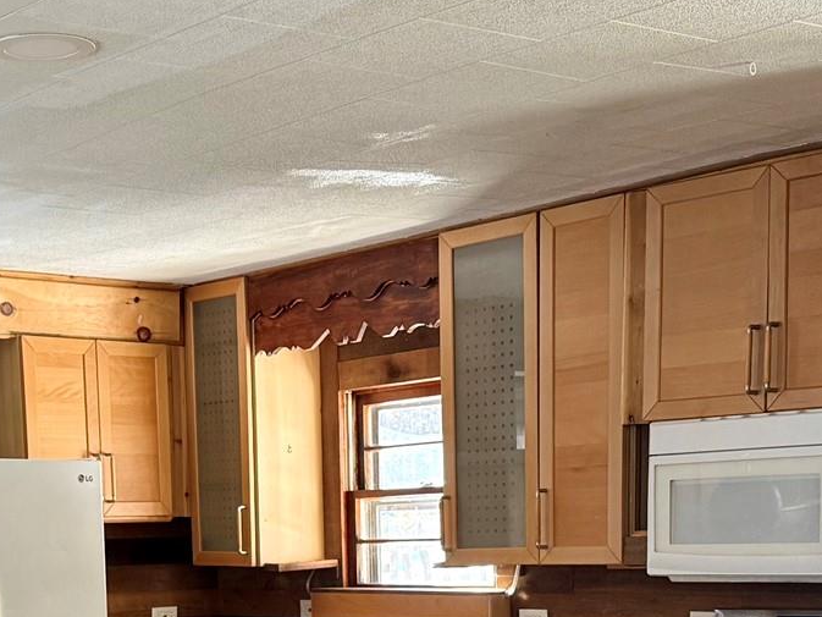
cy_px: 747
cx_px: 224
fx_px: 1734
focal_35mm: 73
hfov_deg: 26.4
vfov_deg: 19.0
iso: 250
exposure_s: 1/60
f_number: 1.78
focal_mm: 6.76
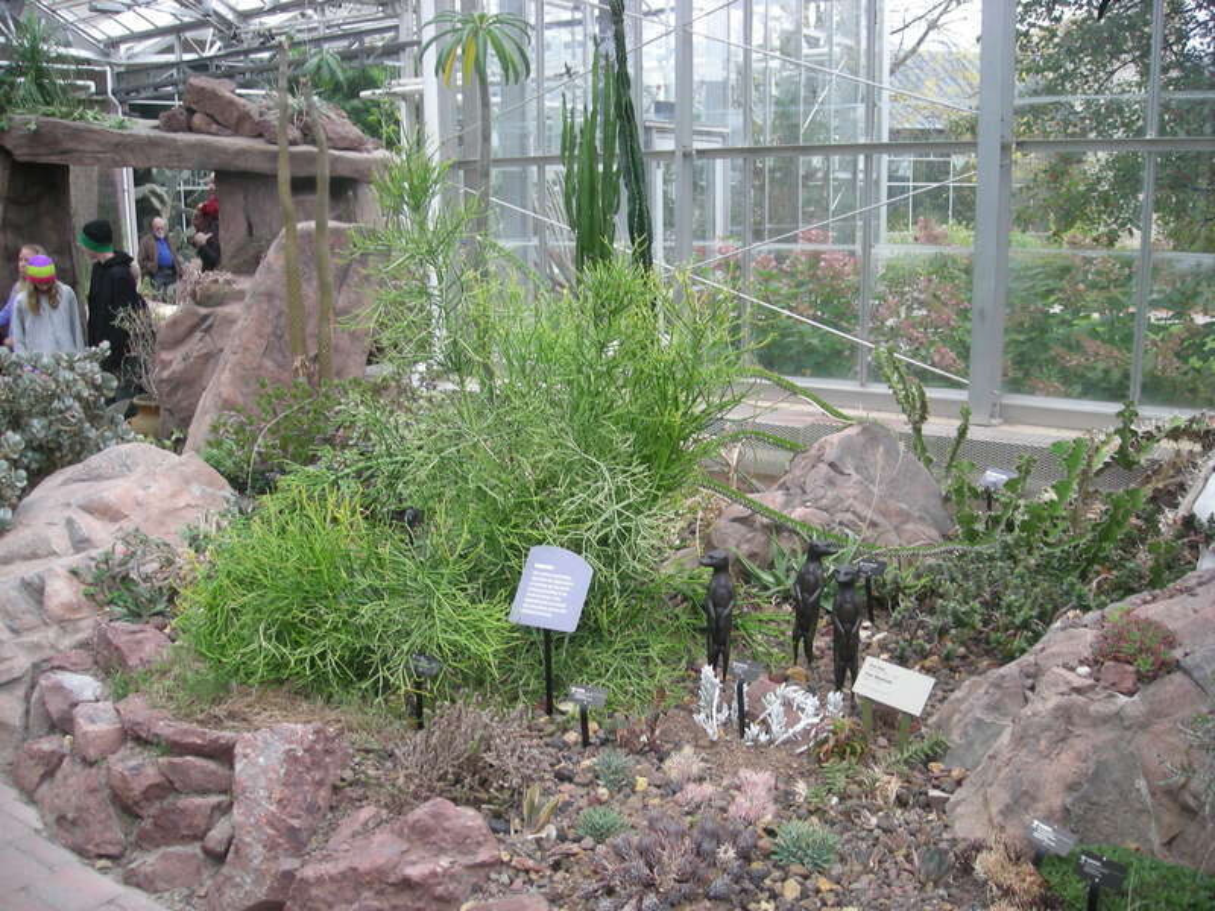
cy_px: 456
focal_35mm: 35
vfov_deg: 40.7
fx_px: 1228
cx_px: 608
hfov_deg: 52.6
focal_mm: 5.7
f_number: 2.8
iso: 53
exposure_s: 1/59.8
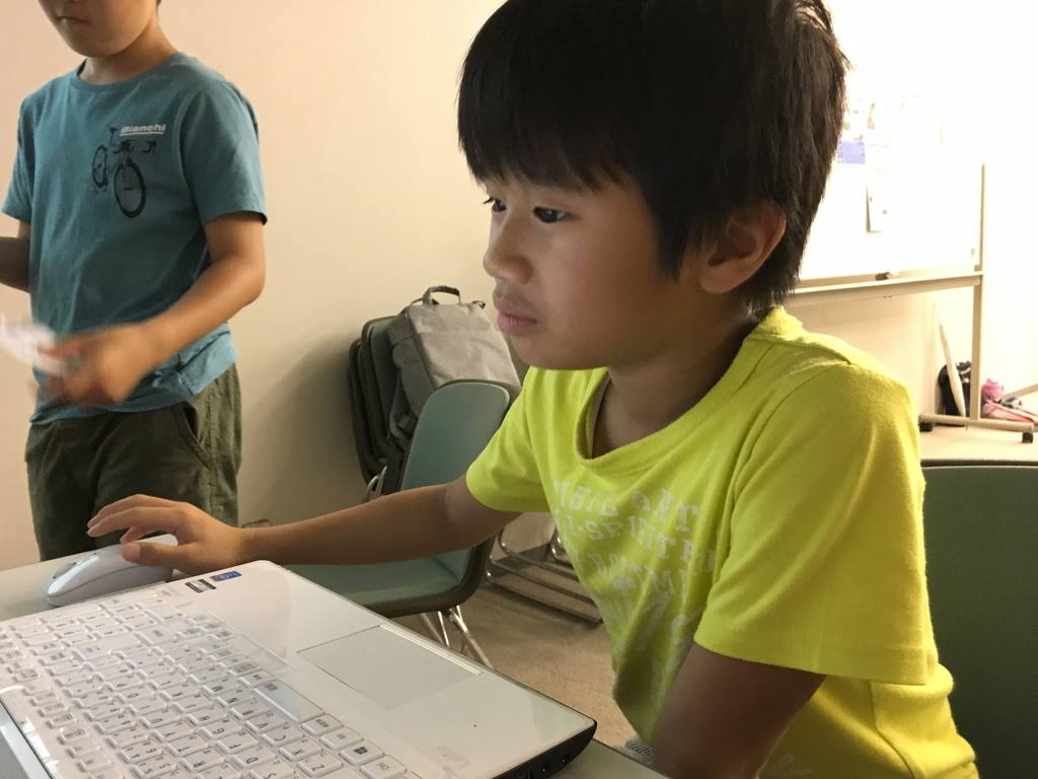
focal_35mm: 29
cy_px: 390
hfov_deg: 61.7
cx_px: 519
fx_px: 870
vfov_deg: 48.2
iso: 160
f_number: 2.2
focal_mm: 4.15
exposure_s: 1/30
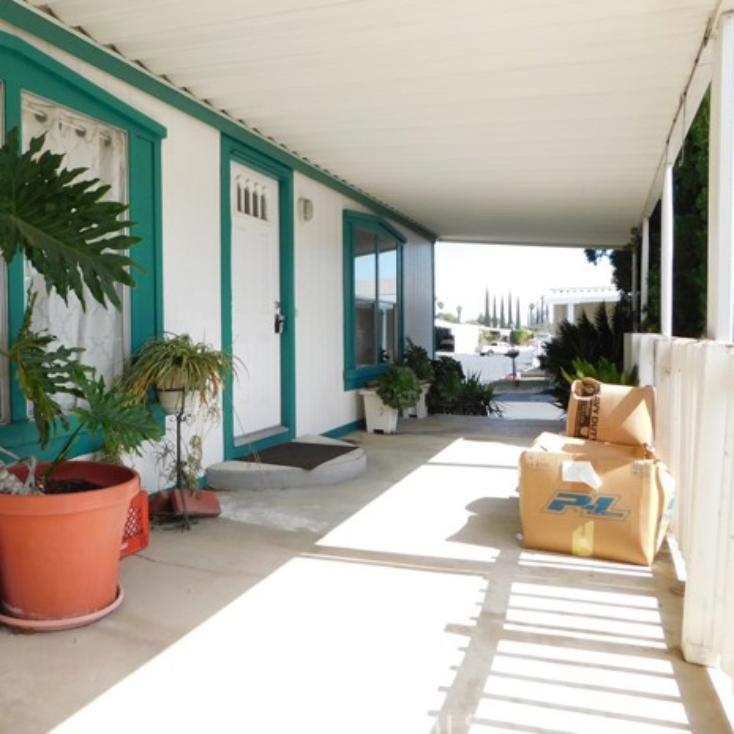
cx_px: 251
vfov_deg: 57.3
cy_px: 373
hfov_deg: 56.2
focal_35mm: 28
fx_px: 672
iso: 125
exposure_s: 1/500
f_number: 3
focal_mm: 4
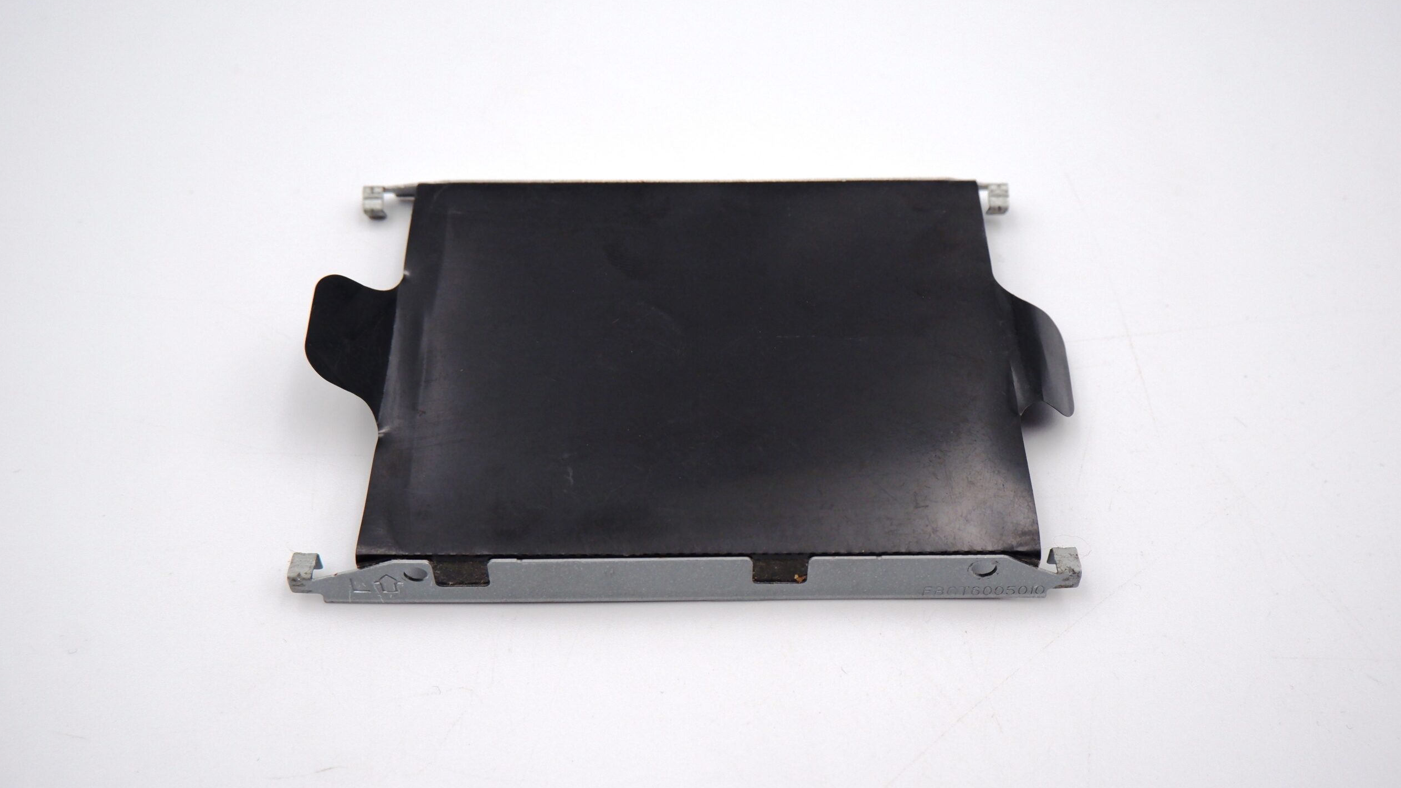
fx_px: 1300
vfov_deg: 33.7
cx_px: 701
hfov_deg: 56.6
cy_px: 376
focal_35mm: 35
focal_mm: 22.8
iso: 800
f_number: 7.1
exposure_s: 1/420
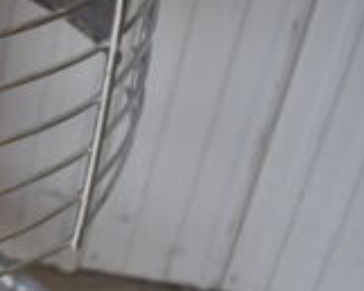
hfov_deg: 16.4
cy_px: 286
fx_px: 1035
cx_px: -307
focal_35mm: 96
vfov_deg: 15.8
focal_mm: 18
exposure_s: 1/30
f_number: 3.5
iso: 160
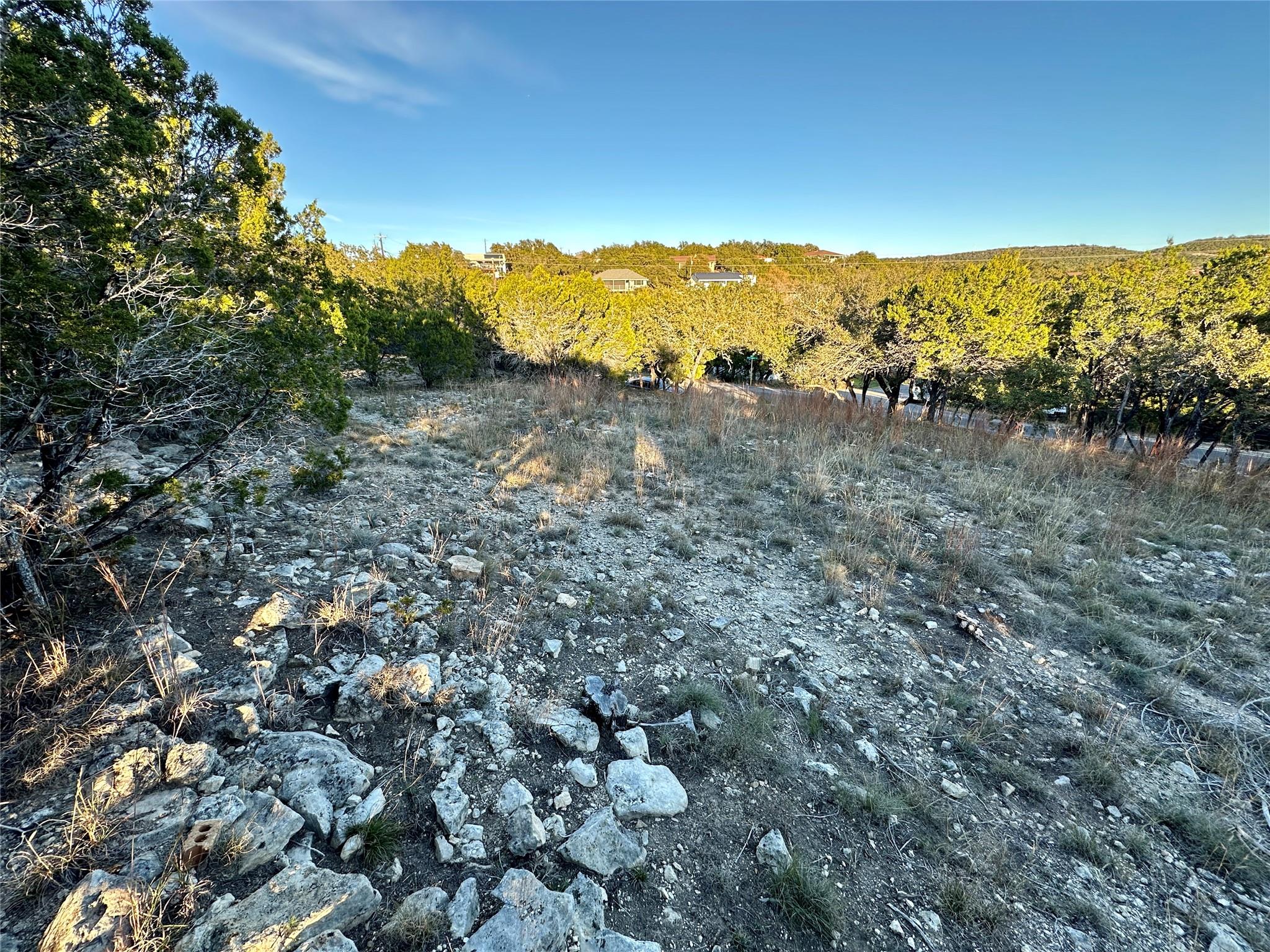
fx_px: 514
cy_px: 476
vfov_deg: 85.7
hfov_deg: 102.1
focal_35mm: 14
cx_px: 635
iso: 40
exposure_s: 1/214
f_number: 2.2
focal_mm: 2.22
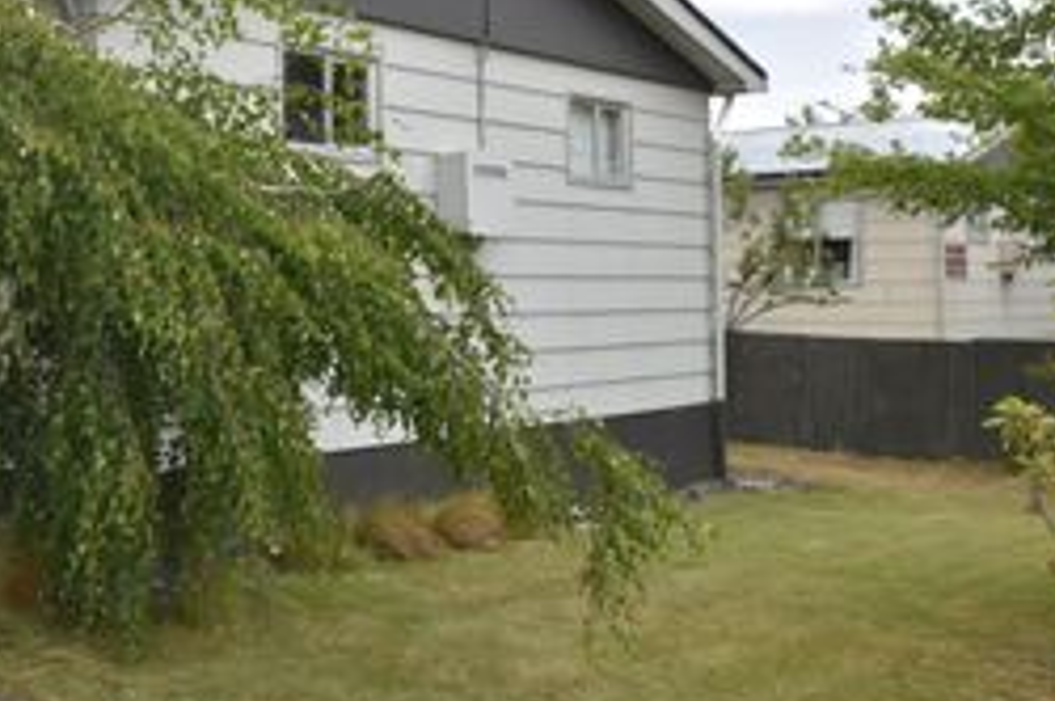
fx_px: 1403
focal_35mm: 48
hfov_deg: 38.1
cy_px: 272
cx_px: 80
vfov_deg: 28.0
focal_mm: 17
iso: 200
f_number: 8
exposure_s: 1/250
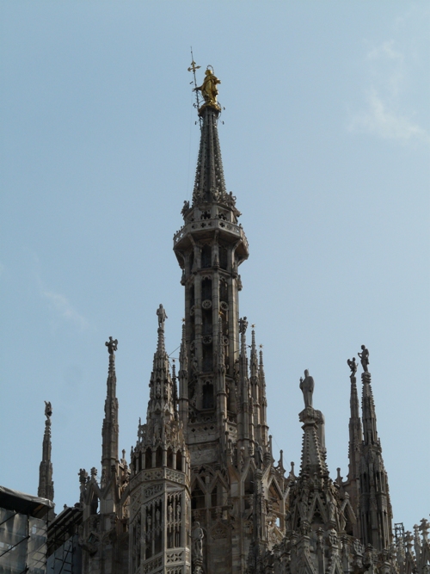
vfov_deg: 15.1
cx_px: 215
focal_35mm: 131
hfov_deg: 11.3
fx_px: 2170
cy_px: 287
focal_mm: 21.6
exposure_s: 1/500
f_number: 7.1
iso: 100
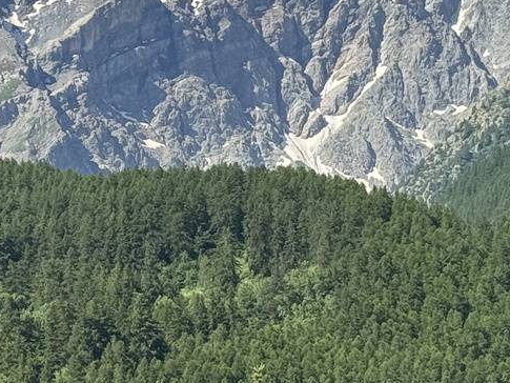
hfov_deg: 10.4
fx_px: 2800
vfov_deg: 7.8
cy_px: 166
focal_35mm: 190
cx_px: 140
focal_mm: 6.76
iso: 64
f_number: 1.78
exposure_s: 1/2513
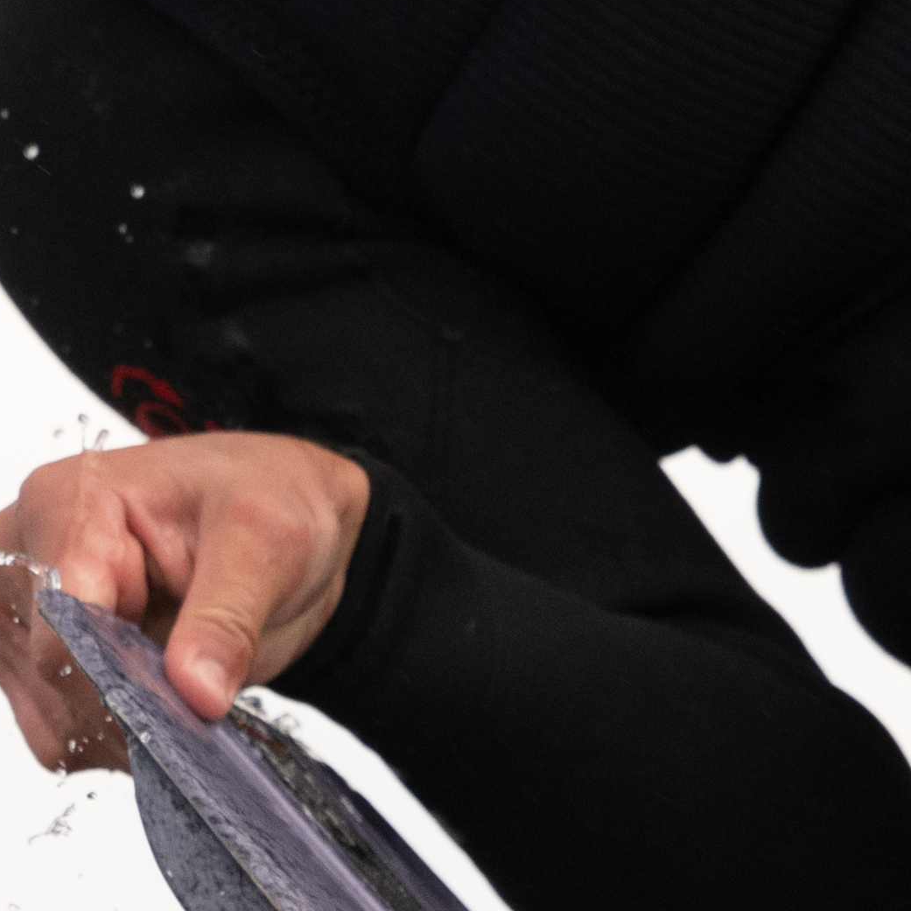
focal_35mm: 2695
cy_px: -573
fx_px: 80243
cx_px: 785
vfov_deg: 0.7
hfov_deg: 0.7
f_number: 4.5
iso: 500
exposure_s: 1/2000
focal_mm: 400
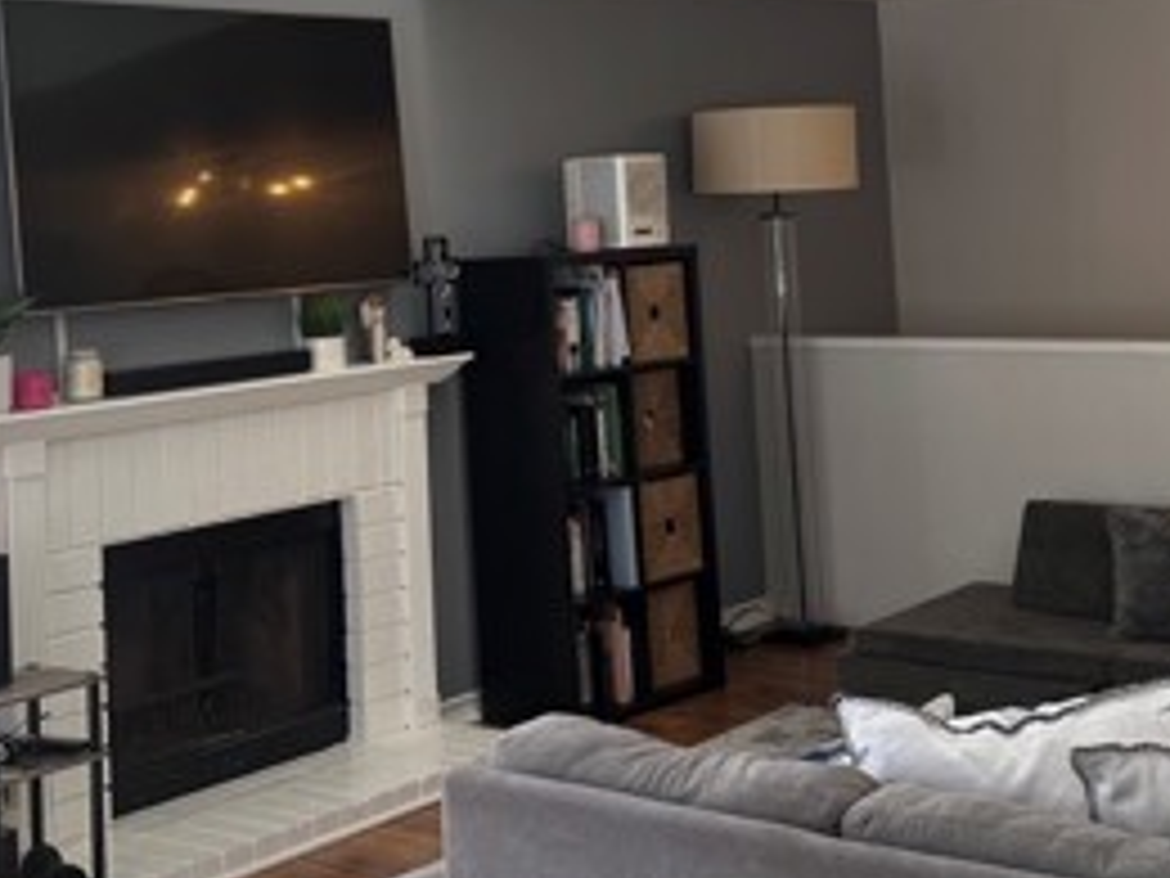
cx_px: 513
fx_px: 1994
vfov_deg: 24.4
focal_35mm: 59
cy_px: 153
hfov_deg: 32.7
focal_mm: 6.76
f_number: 1.78
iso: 80
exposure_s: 1/223
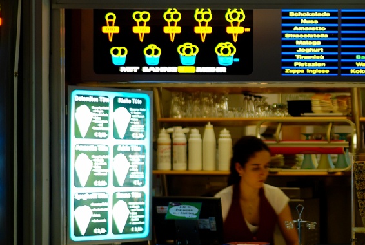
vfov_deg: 13.1
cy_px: 156
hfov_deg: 18.7
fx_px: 1066
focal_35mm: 105
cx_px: 405
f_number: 1.7
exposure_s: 1/60
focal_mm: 30
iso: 100
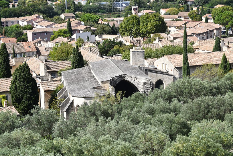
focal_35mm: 105
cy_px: 78
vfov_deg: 13.0
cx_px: 116
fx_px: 680
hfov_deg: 19.5
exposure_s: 1/640
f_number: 6.3
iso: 200
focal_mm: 70
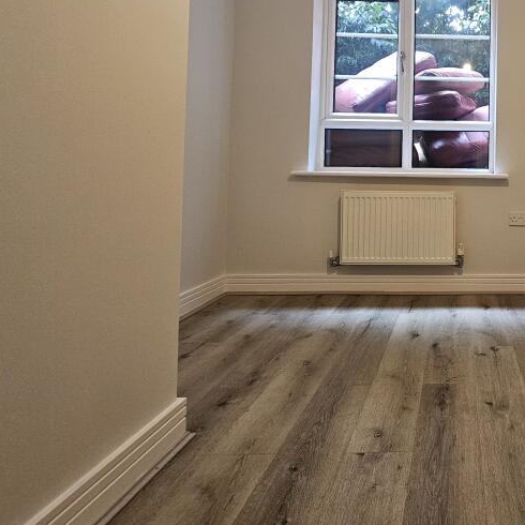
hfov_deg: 55.9
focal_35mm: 24
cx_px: 476
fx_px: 412
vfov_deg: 62.9
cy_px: 162
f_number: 2.2
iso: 250
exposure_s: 1/50
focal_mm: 2.2
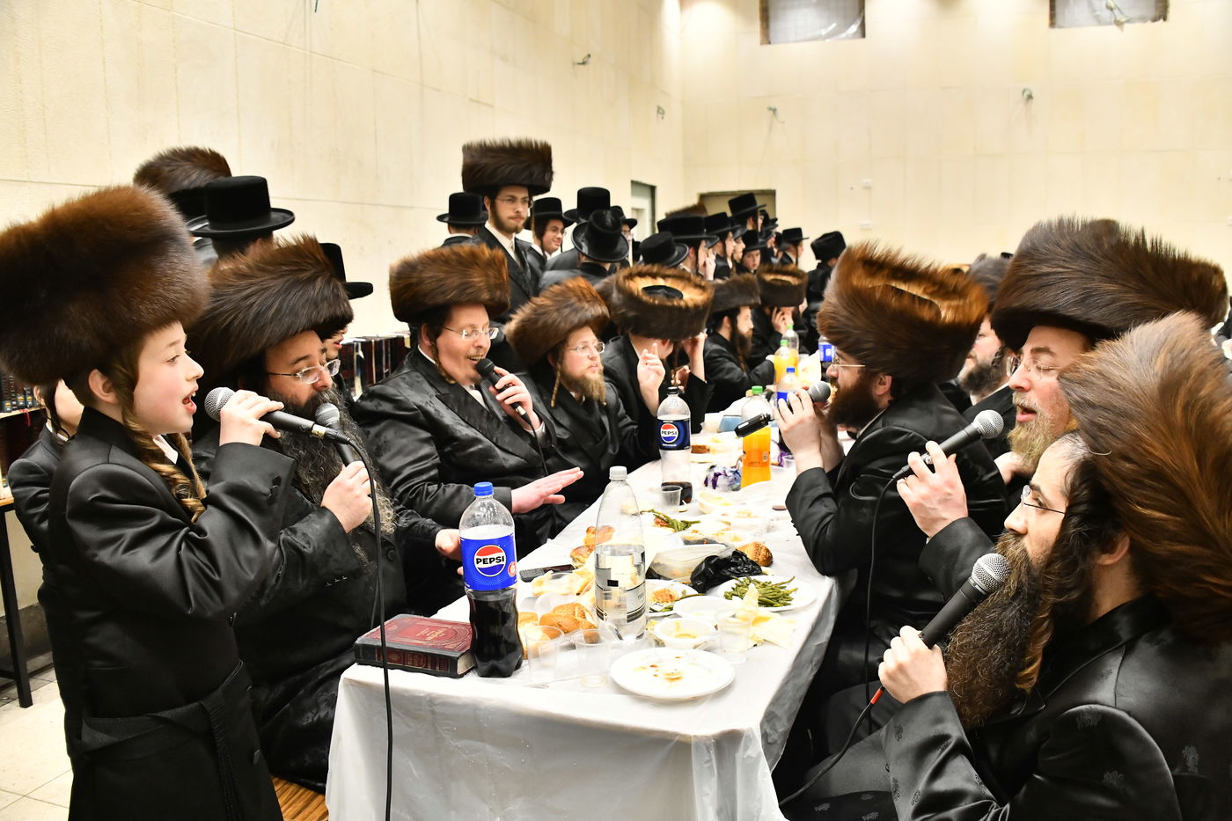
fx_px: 958
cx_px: 616
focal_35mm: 28
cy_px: 410
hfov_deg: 65.5
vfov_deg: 46.4
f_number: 5.6
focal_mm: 28
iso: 3200
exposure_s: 1/250
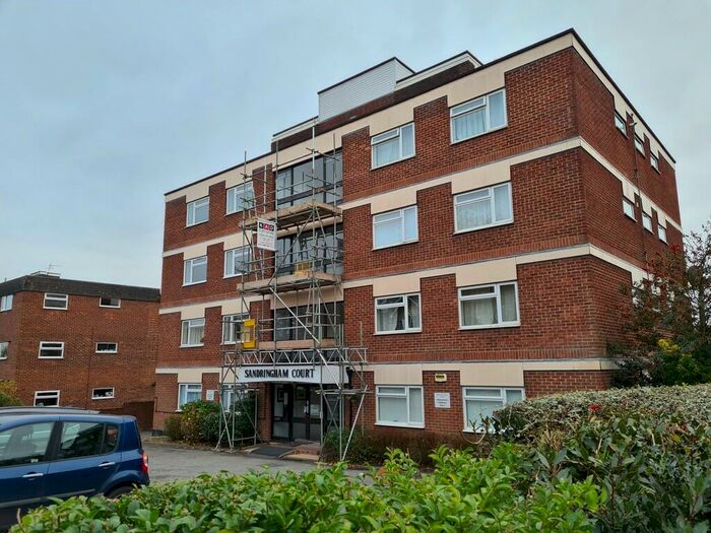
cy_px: 266
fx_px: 534
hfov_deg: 67.3
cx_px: 356
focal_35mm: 26
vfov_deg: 53.1
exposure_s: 1/295
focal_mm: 5.4
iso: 50
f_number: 1.8
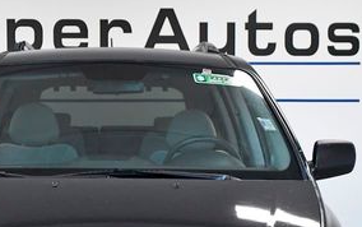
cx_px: 124
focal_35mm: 117
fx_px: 1155
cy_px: 228
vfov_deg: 11.1
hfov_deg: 17.8
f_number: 5
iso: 2500
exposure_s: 1/800
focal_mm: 34
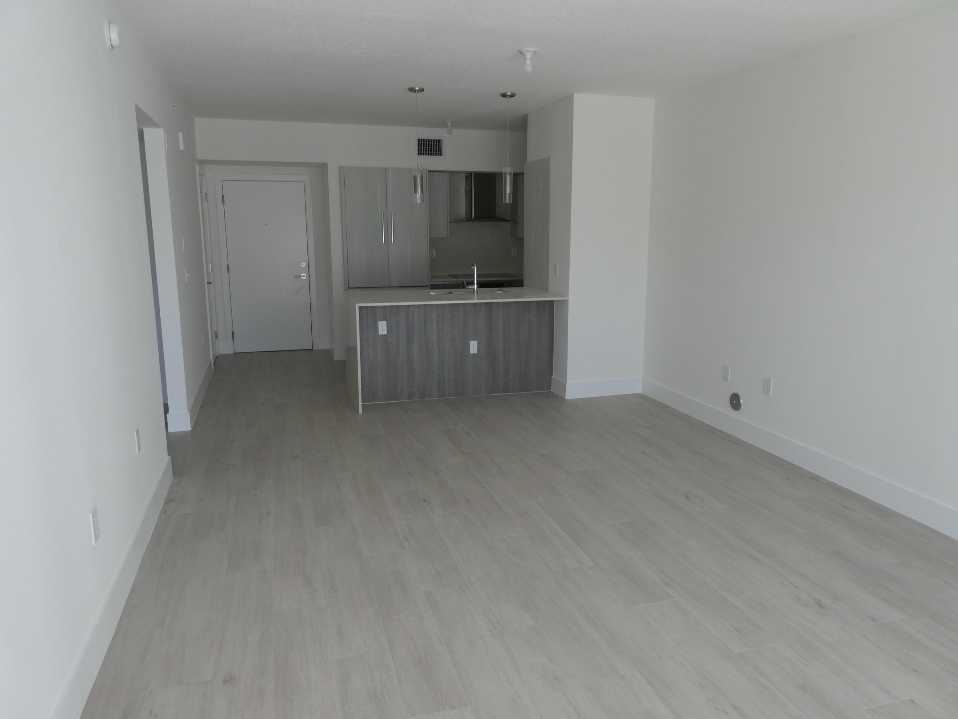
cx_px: 479
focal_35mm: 24
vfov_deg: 56.8
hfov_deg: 71.6
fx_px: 664
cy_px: 360
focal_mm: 4.3
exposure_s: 1/100
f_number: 3.3
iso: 80
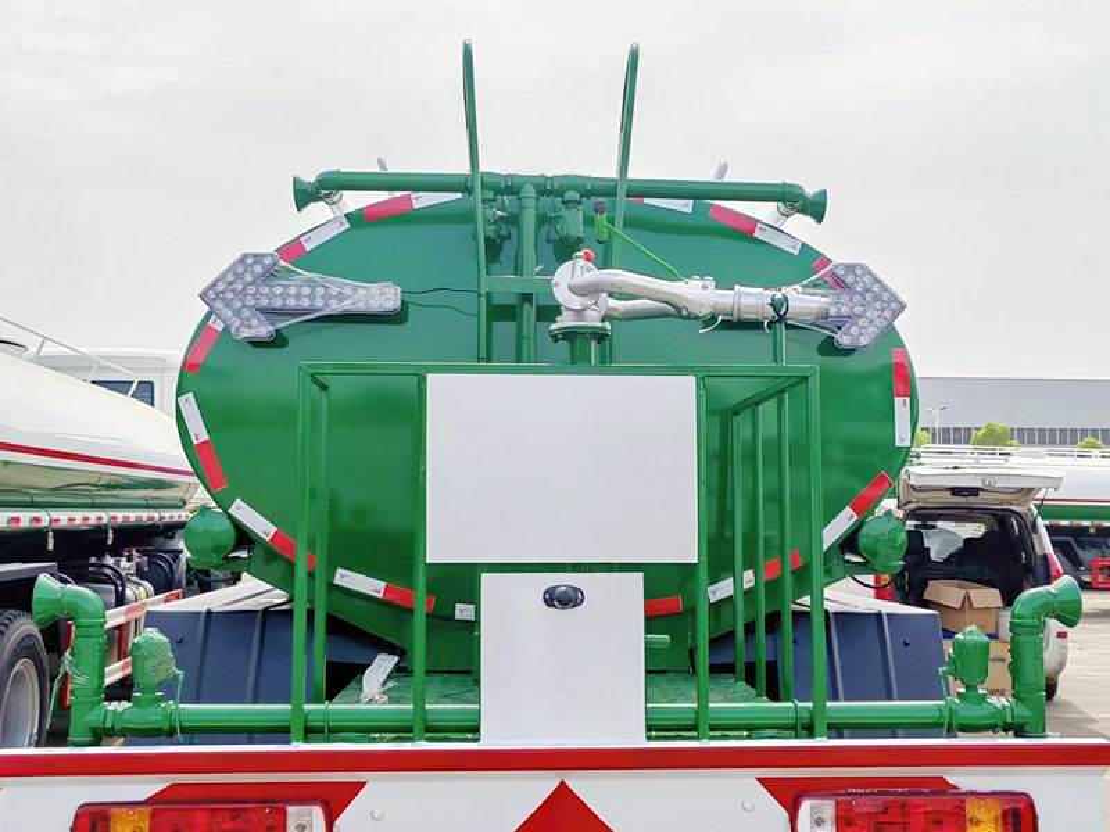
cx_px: 555
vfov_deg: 36.8
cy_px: 416
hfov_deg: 47.9
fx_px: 1251
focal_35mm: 39
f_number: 1.9
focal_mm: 5.52
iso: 50
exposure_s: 1/5319
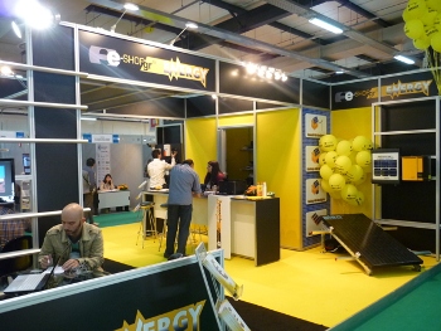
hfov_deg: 58.3
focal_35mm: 31
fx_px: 395
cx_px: 220
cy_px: 166
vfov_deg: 45.5
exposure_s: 1/30
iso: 320
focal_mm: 5.5
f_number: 2.8
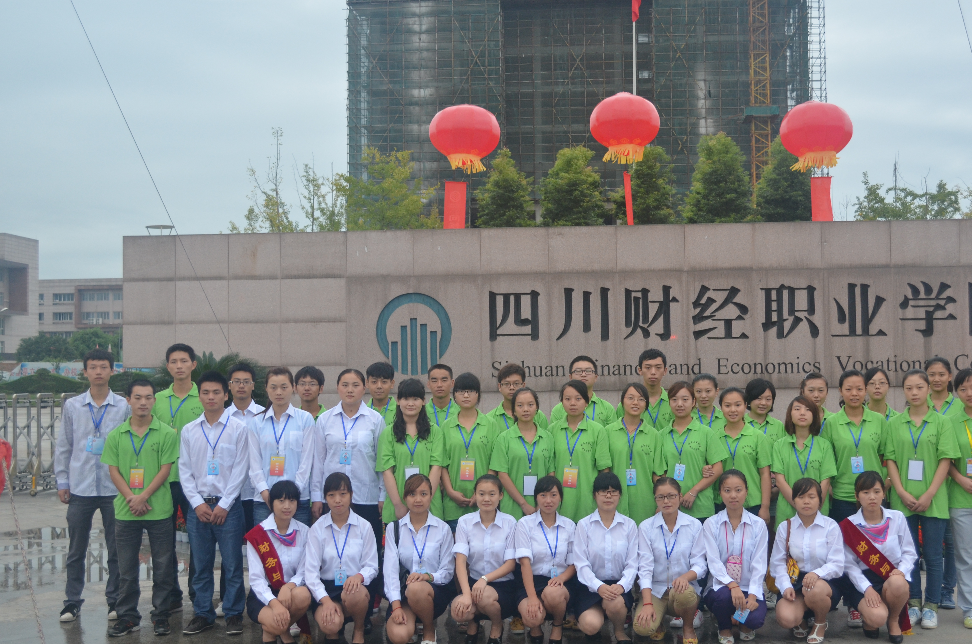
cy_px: 335
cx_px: 551
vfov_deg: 29.7
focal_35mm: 45
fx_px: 1213
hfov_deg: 43.6
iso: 400
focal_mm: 26
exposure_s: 1/60
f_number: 4.2
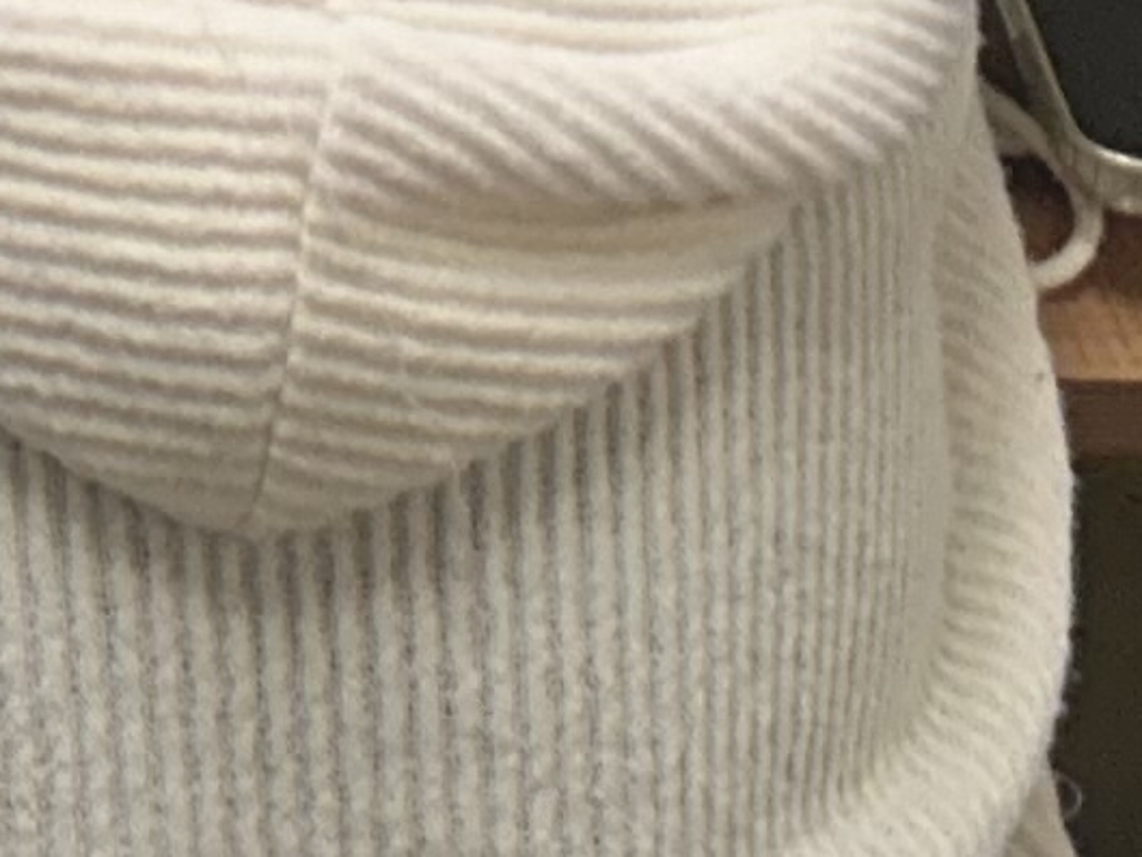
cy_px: -2200
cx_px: -1095
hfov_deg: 9.4
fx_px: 6534
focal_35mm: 198
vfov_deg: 6.5
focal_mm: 5.7
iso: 64
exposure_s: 1/120
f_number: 1.5
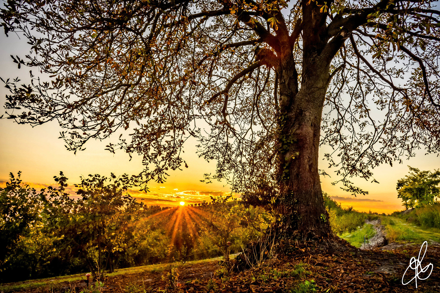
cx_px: 220
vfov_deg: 43.6
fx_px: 367
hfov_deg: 61.9
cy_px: 146
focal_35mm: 30
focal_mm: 20
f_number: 11
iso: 100
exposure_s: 1/400
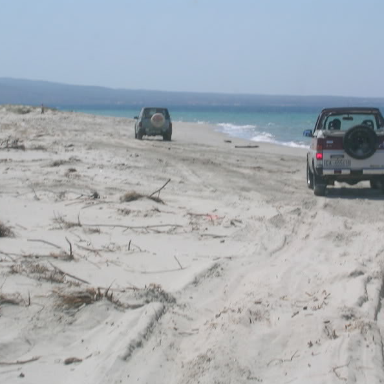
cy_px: 192
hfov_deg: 14.0
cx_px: 187
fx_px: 1569
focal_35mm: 125
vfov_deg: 14.0
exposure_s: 1/215
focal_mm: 16.2
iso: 50
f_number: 8.2
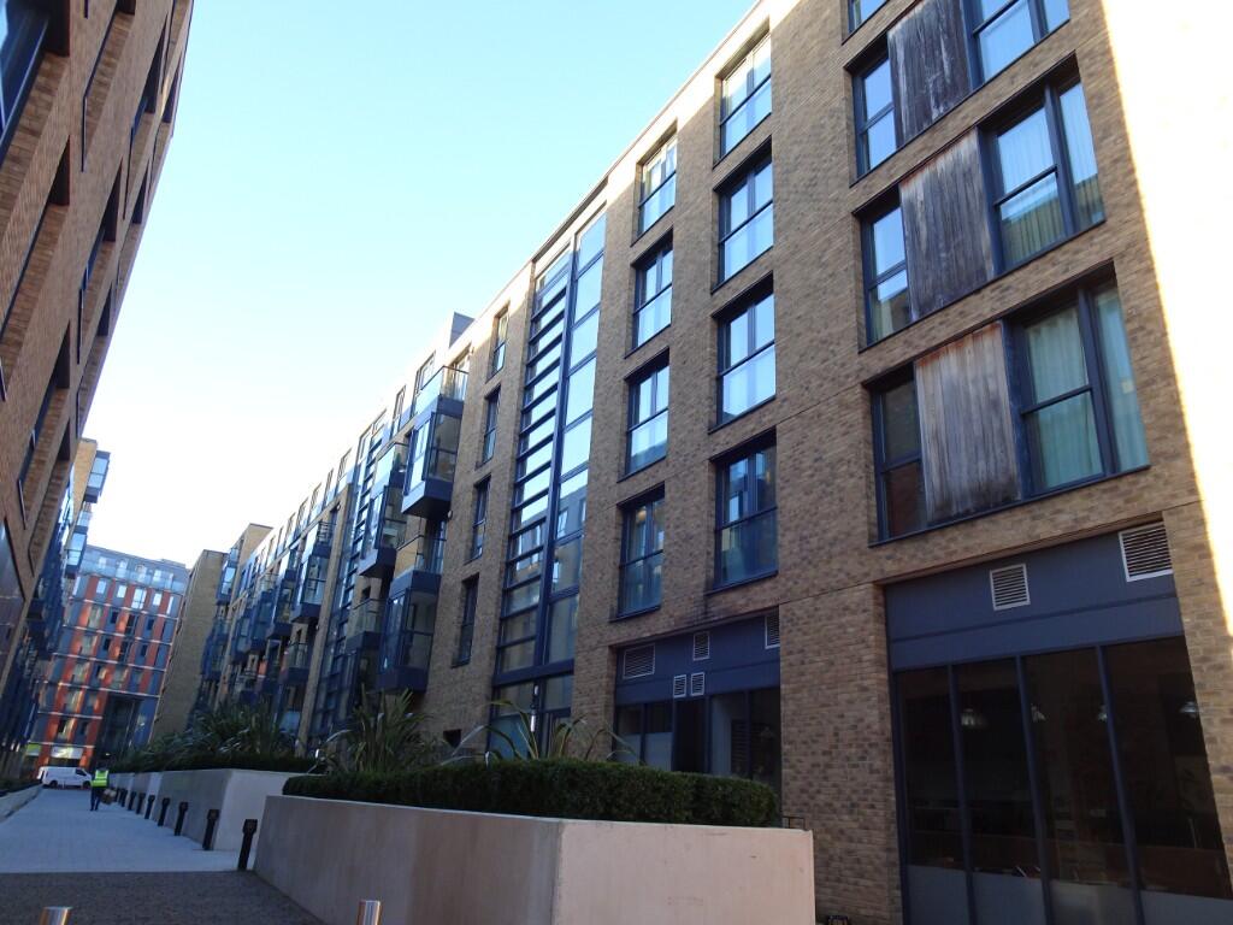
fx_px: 855
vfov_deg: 56.8
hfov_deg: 71.6
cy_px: 462
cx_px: 616
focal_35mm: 24
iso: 80
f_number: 3.5
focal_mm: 4.1
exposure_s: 1/60
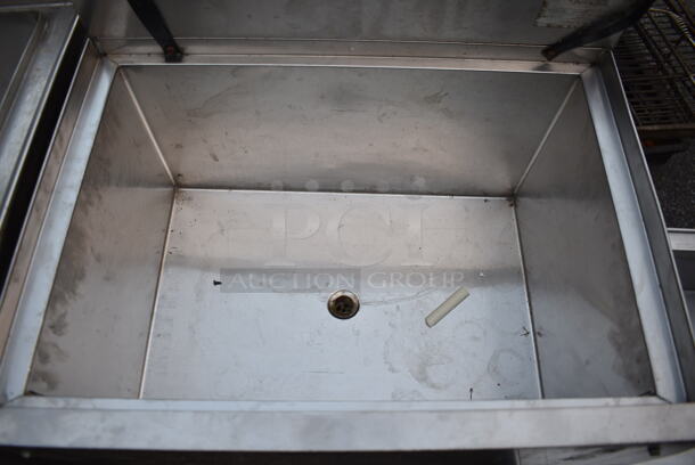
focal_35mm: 27
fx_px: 522
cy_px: 232
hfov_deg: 67.3
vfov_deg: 48.0
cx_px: 348
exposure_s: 1/30
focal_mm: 18
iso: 100
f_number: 3.5
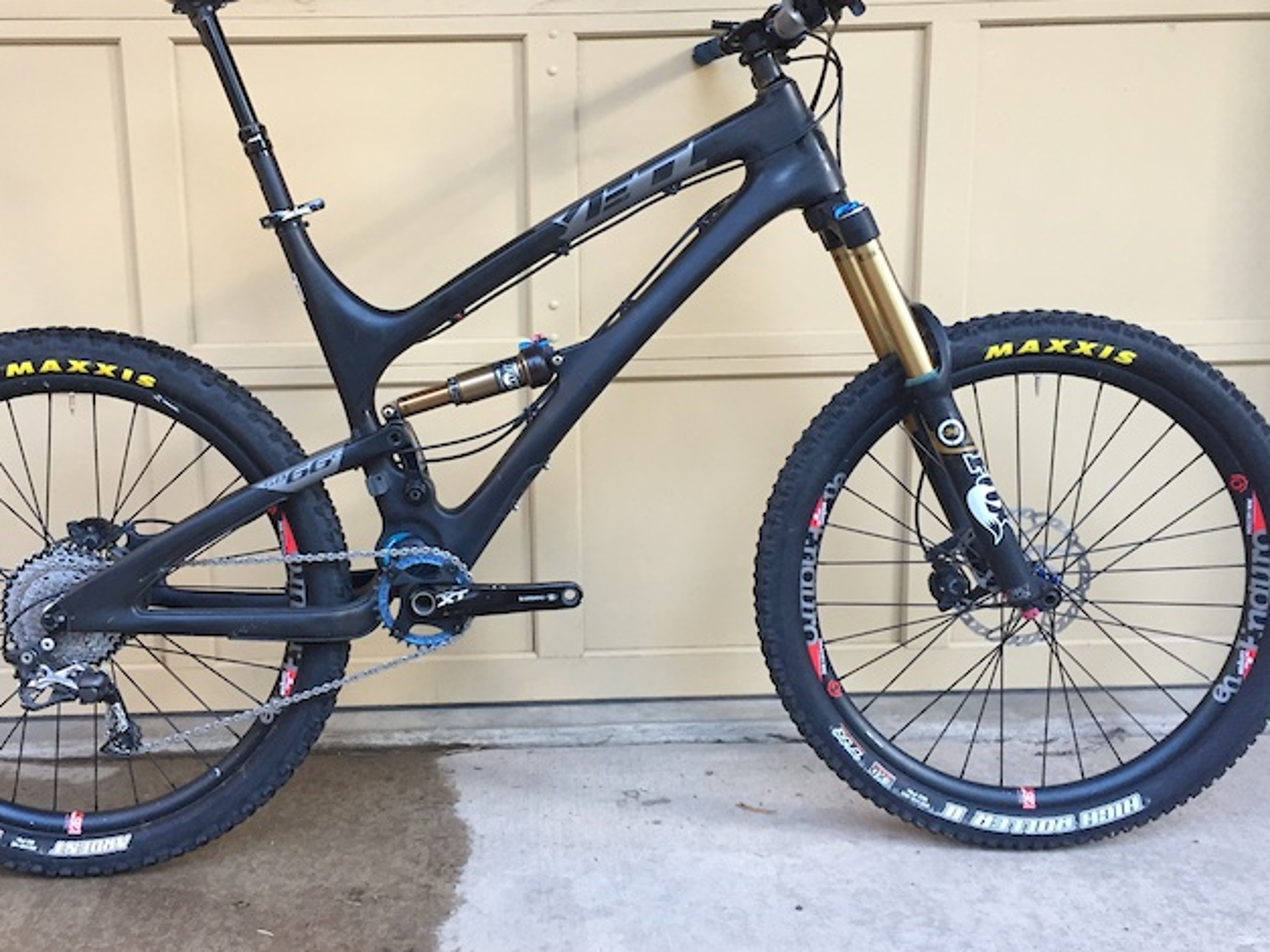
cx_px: 541
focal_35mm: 37
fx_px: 1357
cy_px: 462
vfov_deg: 38.6
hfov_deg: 50.0
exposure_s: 1/30
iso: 50
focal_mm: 4.15
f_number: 2.2
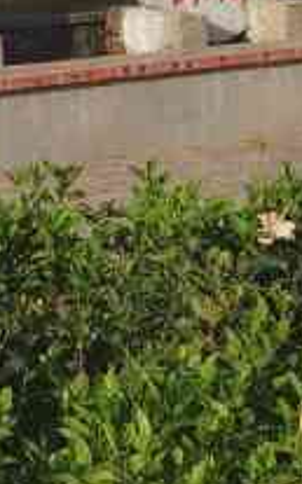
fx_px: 2270
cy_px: -431
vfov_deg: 11.2
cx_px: 47
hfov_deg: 7.6
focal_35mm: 172
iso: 50
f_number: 1.9
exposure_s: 1/5000
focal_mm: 6.71
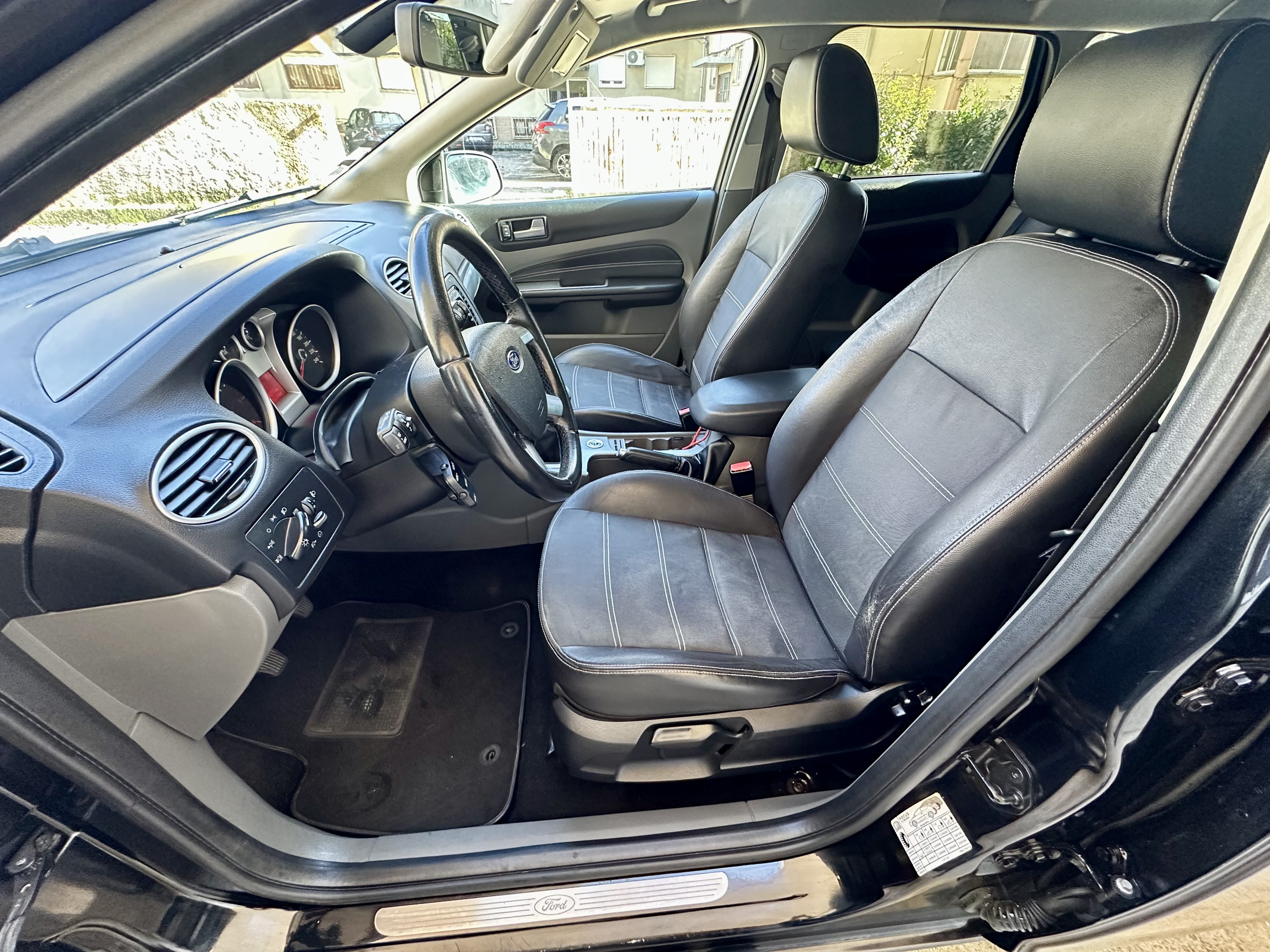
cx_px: 635
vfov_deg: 85.7
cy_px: 476
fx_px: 514
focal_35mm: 14
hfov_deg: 102.1
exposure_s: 1/60
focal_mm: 2.22
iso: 500
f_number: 2.2
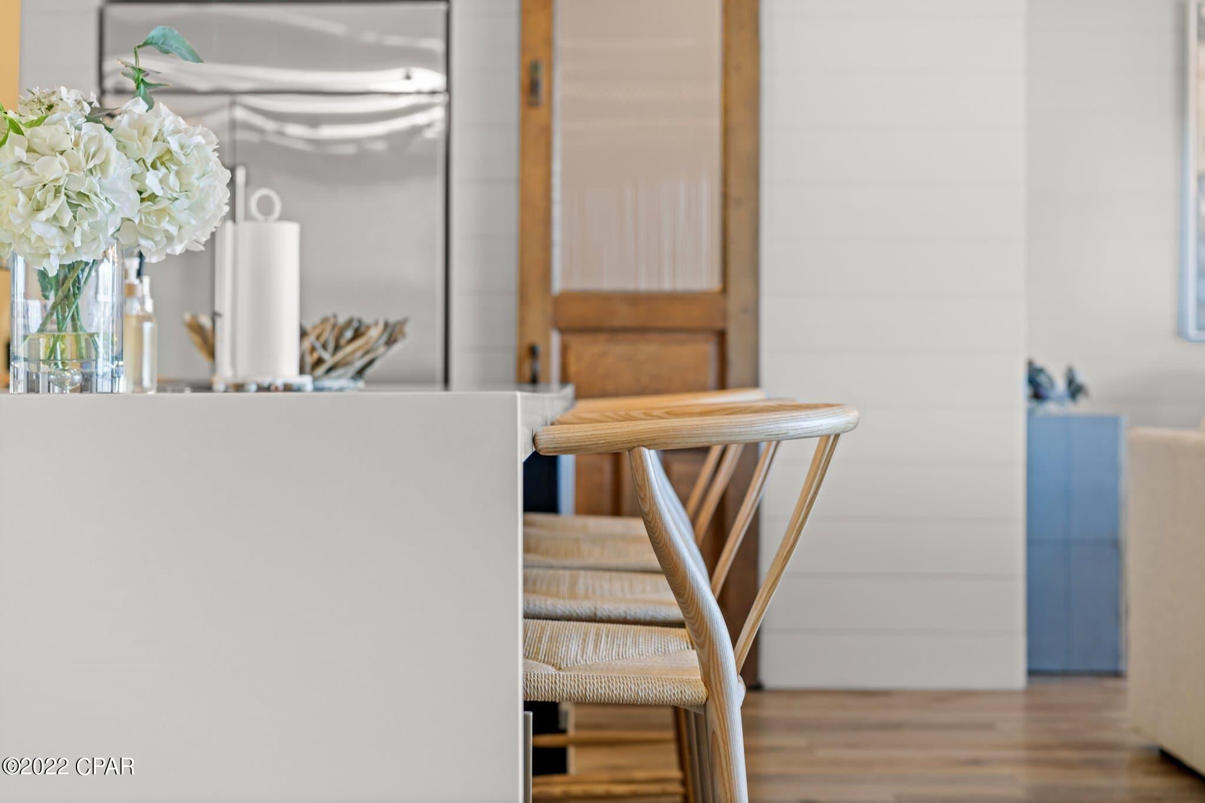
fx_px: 1841
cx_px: 602
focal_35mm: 55
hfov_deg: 36.2
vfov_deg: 24.6
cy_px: 402
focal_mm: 55
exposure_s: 1/50
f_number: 3.5
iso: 500
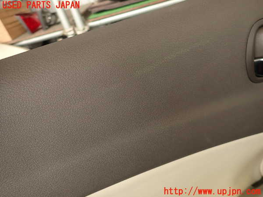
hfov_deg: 69.4
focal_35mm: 25
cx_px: 132
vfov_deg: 54.9
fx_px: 190
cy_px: 98
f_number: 2
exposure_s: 1/80
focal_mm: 4.5
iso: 100
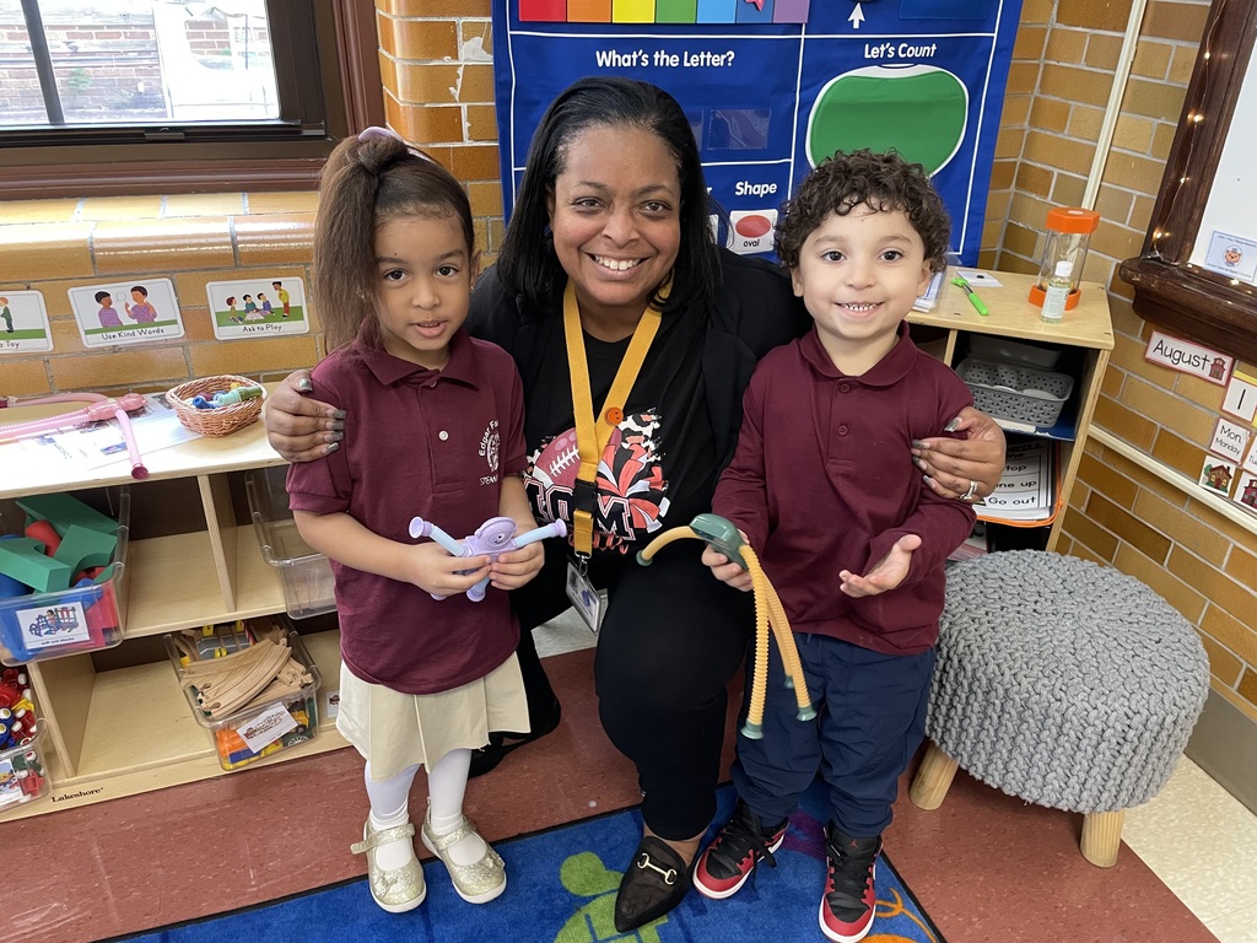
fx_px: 944
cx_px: 628
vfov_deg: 53.1
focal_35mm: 26
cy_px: 472
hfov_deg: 67.3
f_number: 1.6
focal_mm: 4.2
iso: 250
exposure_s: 1/60
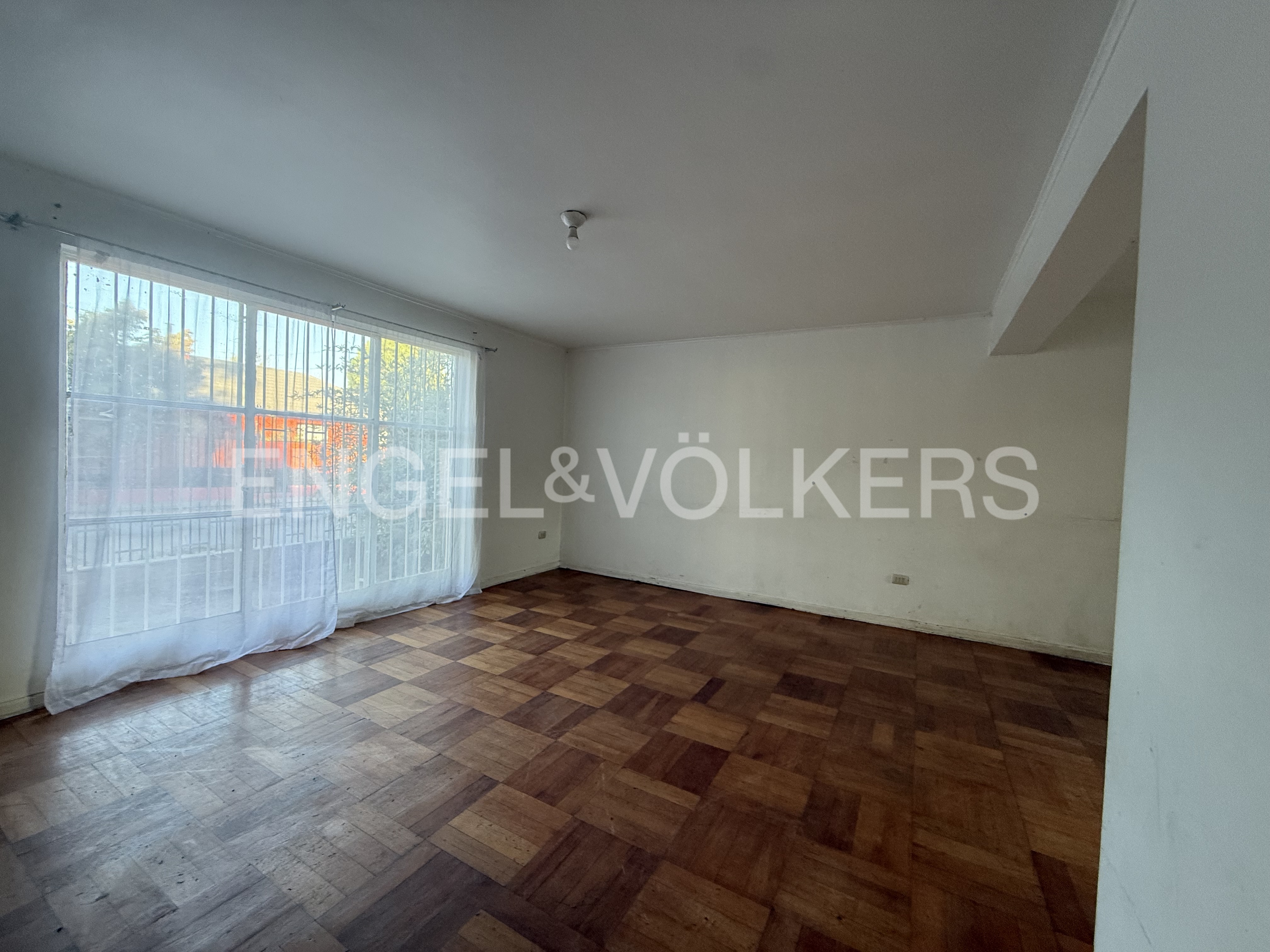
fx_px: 514
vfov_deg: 85.7
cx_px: 635
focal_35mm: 14
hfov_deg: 102.1
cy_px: 476
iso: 200
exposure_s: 1/99
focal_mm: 2.22
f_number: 2.2
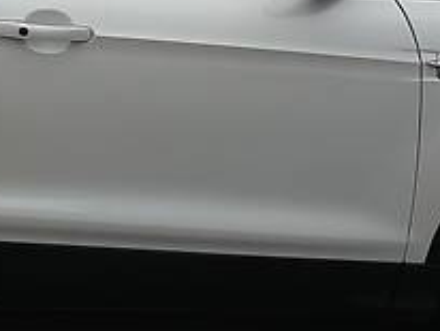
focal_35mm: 93
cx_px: 70
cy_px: -77
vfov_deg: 15.3
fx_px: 1183
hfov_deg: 20.7
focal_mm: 3.9
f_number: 1.9
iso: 100
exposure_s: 1/266
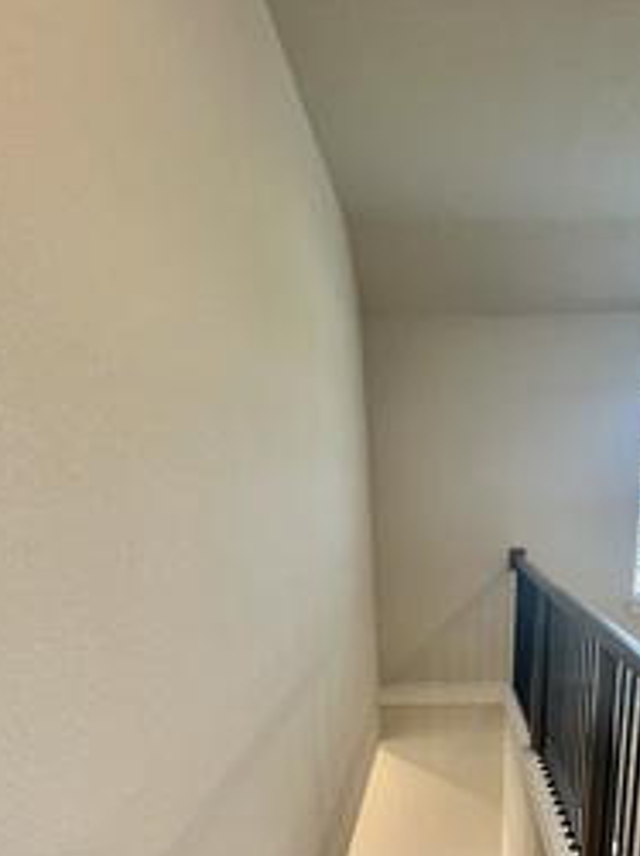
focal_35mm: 25
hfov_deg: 53.6
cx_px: 431
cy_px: 733
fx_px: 617
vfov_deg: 61.2
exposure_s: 1/60
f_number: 1.8
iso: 160
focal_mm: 1.57
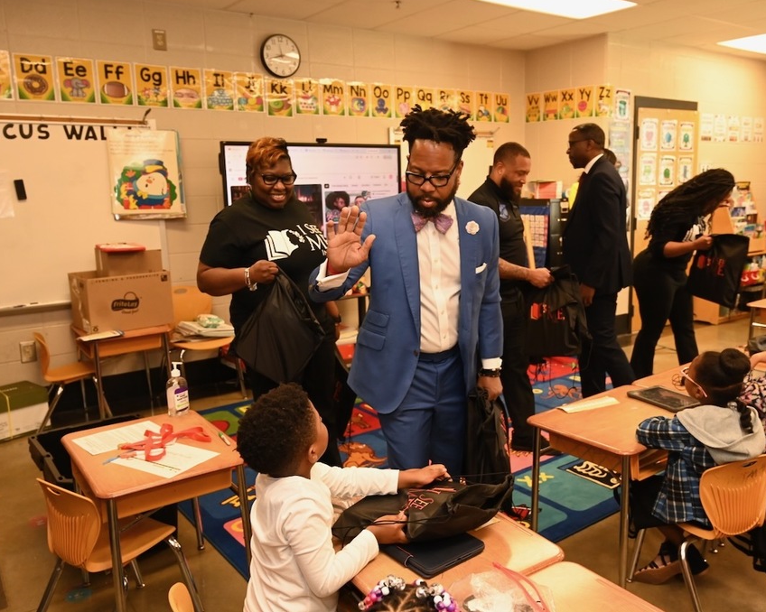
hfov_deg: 52.7
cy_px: 305
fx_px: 771
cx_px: 439
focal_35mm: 34
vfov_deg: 43.3
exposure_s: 1/200
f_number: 4.5
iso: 3200
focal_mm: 30
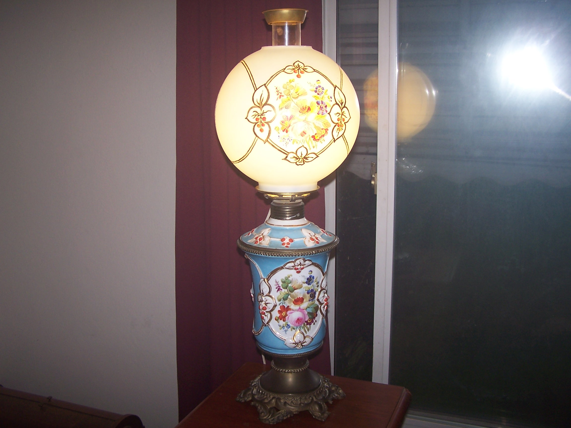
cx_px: 286
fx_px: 627
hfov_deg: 49.0
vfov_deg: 37.7
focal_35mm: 38
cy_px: 214
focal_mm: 6.3
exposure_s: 1/60
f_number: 2.8
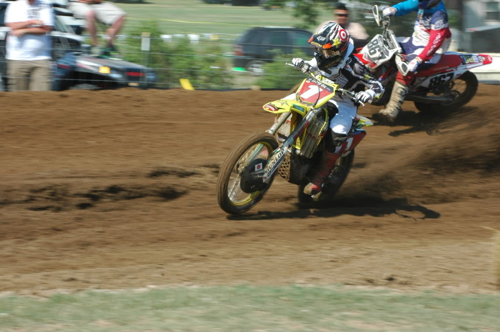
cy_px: 166
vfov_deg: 6.8
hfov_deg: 10.2
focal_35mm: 202
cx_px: 250
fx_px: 2809
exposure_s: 1/160
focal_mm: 135
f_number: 18
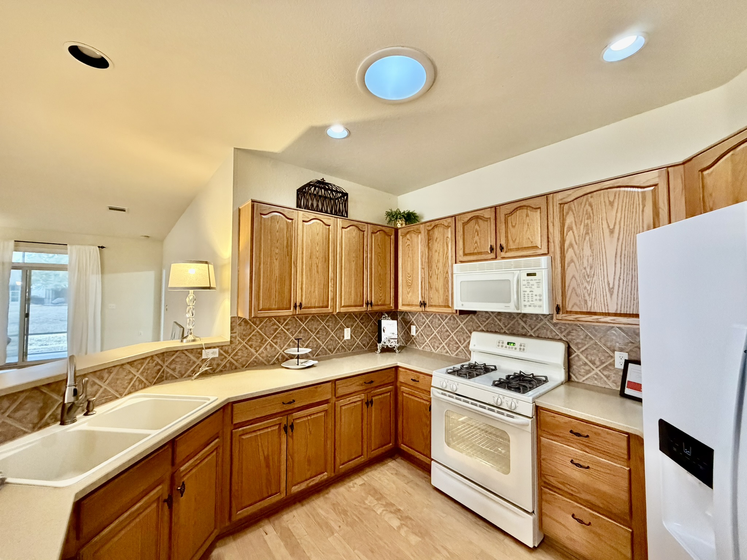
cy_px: 280
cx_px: 374
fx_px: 302
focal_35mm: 14
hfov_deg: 102.1
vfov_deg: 85.7
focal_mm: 2.22
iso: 800
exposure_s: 1/60
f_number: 2.2
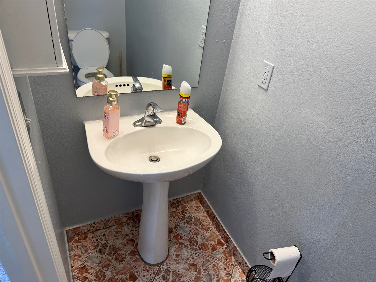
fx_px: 261
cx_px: 188
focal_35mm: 24
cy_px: 141
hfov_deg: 71.6
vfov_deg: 56.8
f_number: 1.78
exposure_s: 1/120
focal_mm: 6.76
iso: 125
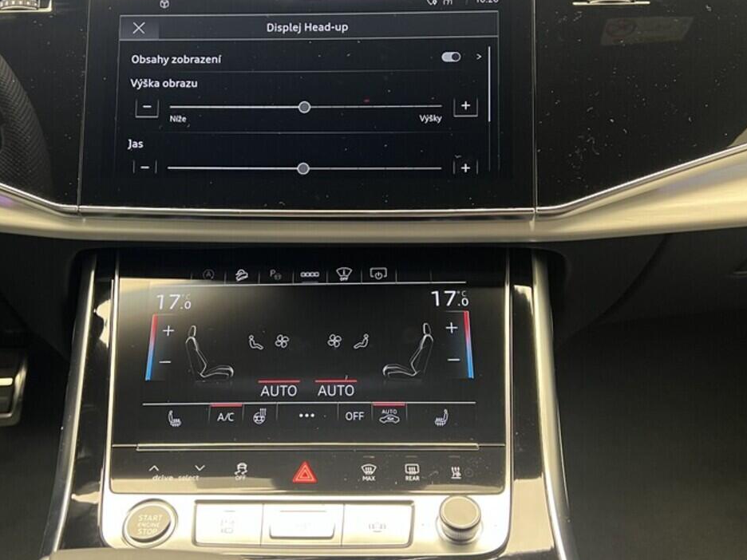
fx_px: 863
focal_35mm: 40
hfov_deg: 46.7
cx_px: 318
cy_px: 245
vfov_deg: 35.9
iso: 500
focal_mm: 5.7
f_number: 1.5
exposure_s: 1/60
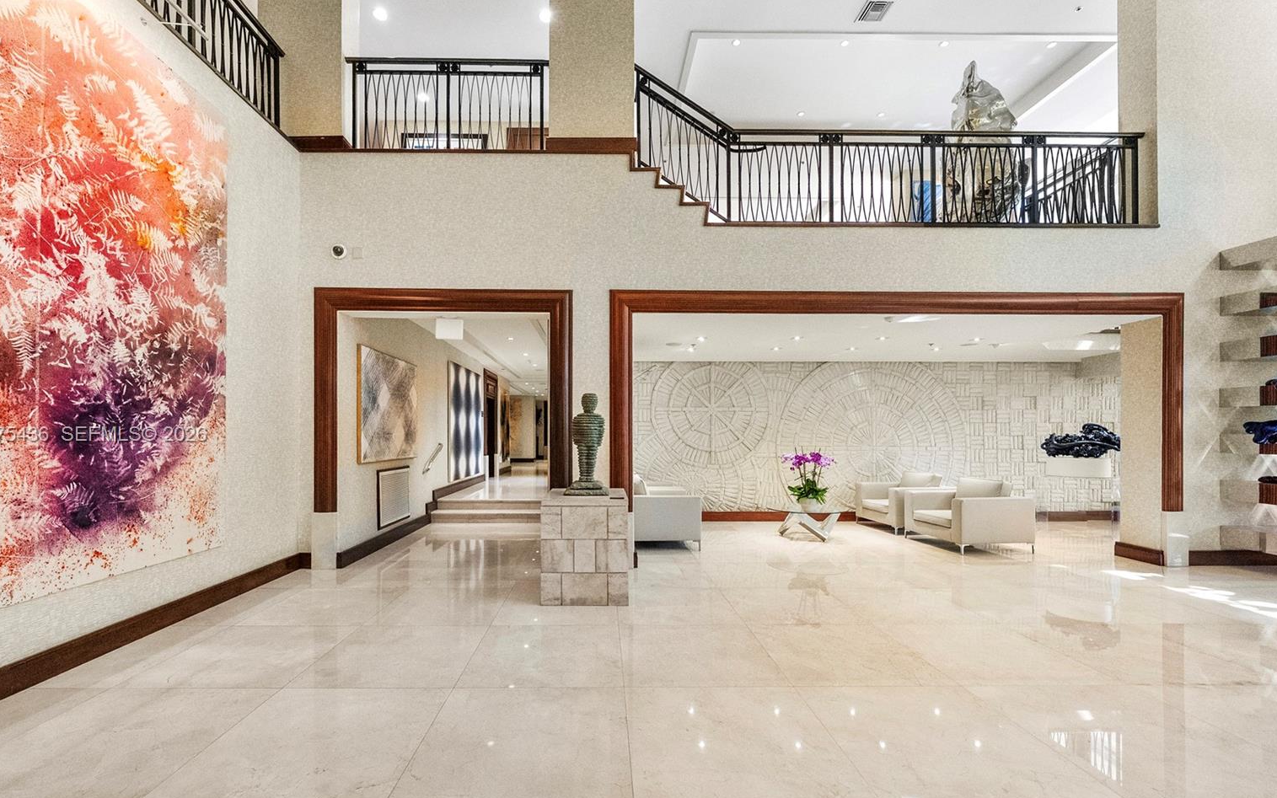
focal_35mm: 14
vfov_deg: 78.5
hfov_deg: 105.3
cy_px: 436
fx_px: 487
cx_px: 619
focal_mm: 13
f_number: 5.6
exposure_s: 1/2000
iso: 12800
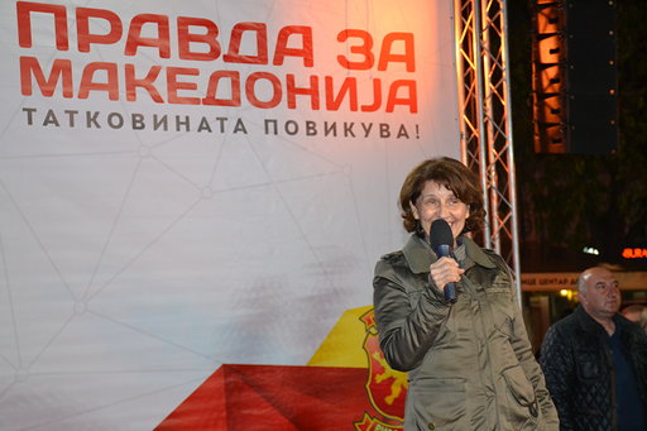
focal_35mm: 72
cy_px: 216
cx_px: 324
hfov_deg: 28.1
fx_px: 1294
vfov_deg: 18.9
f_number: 4.5
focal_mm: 48
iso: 1400
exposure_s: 1/60
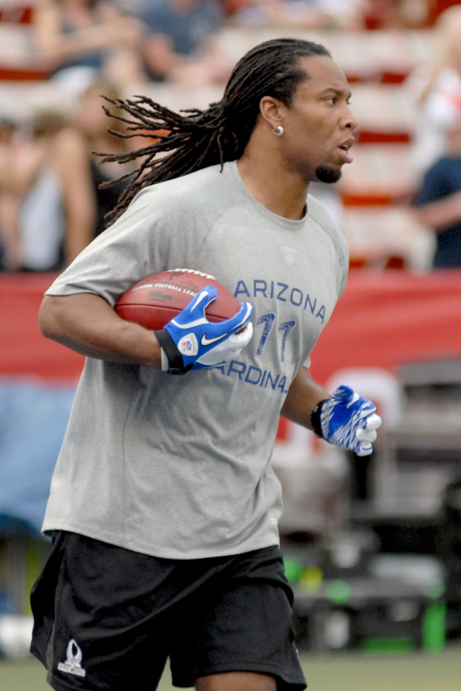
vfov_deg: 6.9
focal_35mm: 300
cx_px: 230
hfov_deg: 4.6
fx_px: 5760
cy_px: 346
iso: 400
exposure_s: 1/800
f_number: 2.8
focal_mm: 200
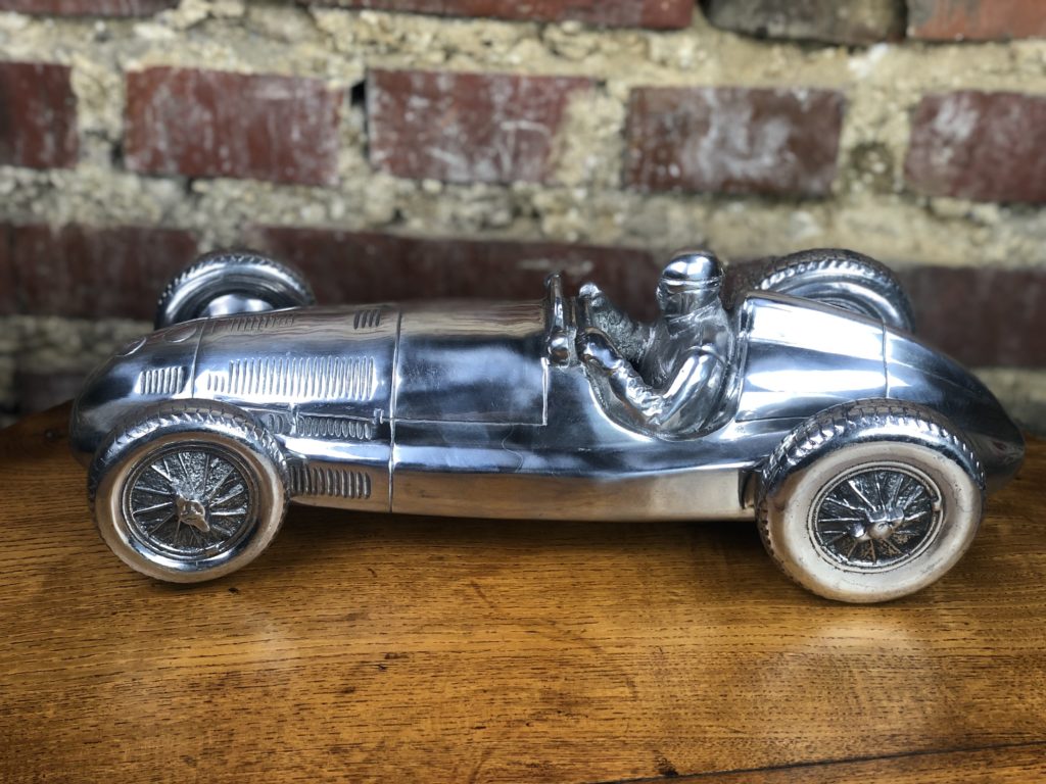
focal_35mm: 52
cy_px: 392
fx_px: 1571
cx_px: 523
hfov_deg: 36.8
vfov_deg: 28.0
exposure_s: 1/50
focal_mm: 6
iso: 32
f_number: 2.4
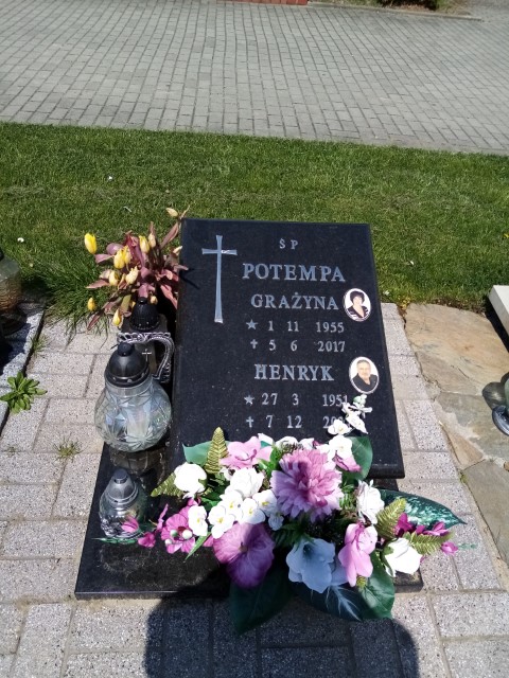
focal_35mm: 26
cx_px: 254
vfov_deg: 67.3
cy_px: 339
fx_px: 510
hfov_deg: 53.1
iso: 104
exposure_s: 1/2179
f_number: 1.8
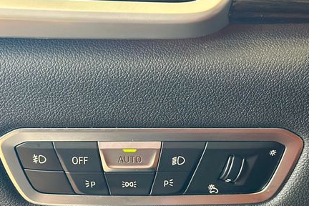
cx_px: 144
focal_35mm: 74
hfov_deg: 27.3
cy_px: 165
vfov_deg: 18.3
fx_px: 635
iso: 640
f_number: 1.78
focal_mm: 6.86
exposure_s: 1/40
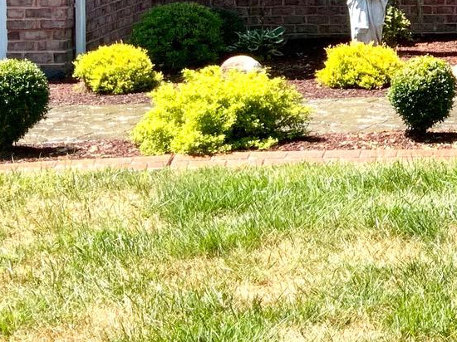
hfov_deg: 16.6
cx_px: 690
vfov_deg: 13.3
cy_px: -90
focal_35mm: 108
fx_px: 1425
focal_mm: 3
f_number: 1.8
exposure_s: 1/691
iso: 16
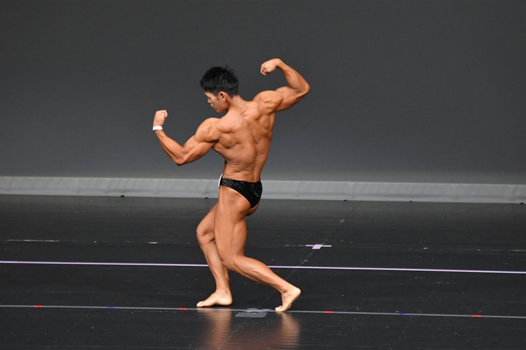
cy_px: 175
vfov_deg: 4.3
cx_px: 263
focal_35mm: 317
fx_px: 4630
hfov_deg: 6.5
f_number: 5.6
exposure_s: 1/400
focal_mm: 210
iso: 4000
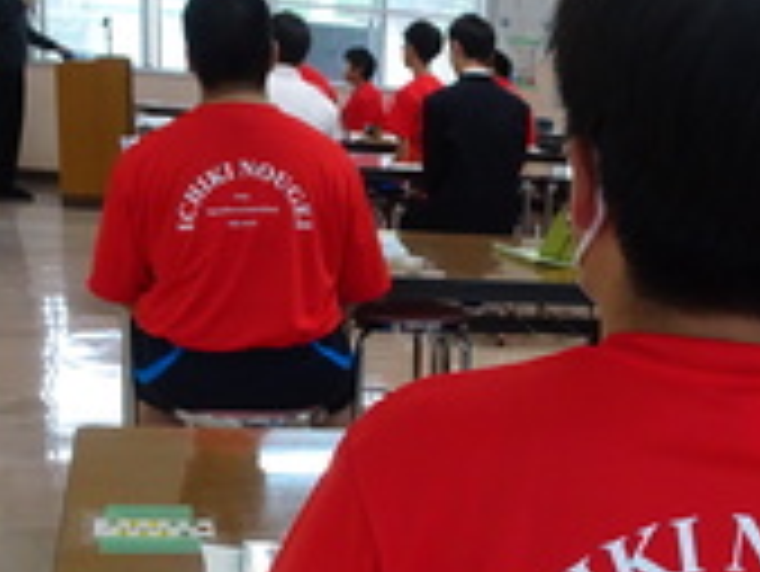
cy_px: 604
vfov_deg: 20.8
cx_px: 571
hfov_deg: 28.1
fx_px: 1494
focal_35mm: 68
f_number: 3.5
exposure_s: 1/30
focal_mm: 4.1
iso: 250
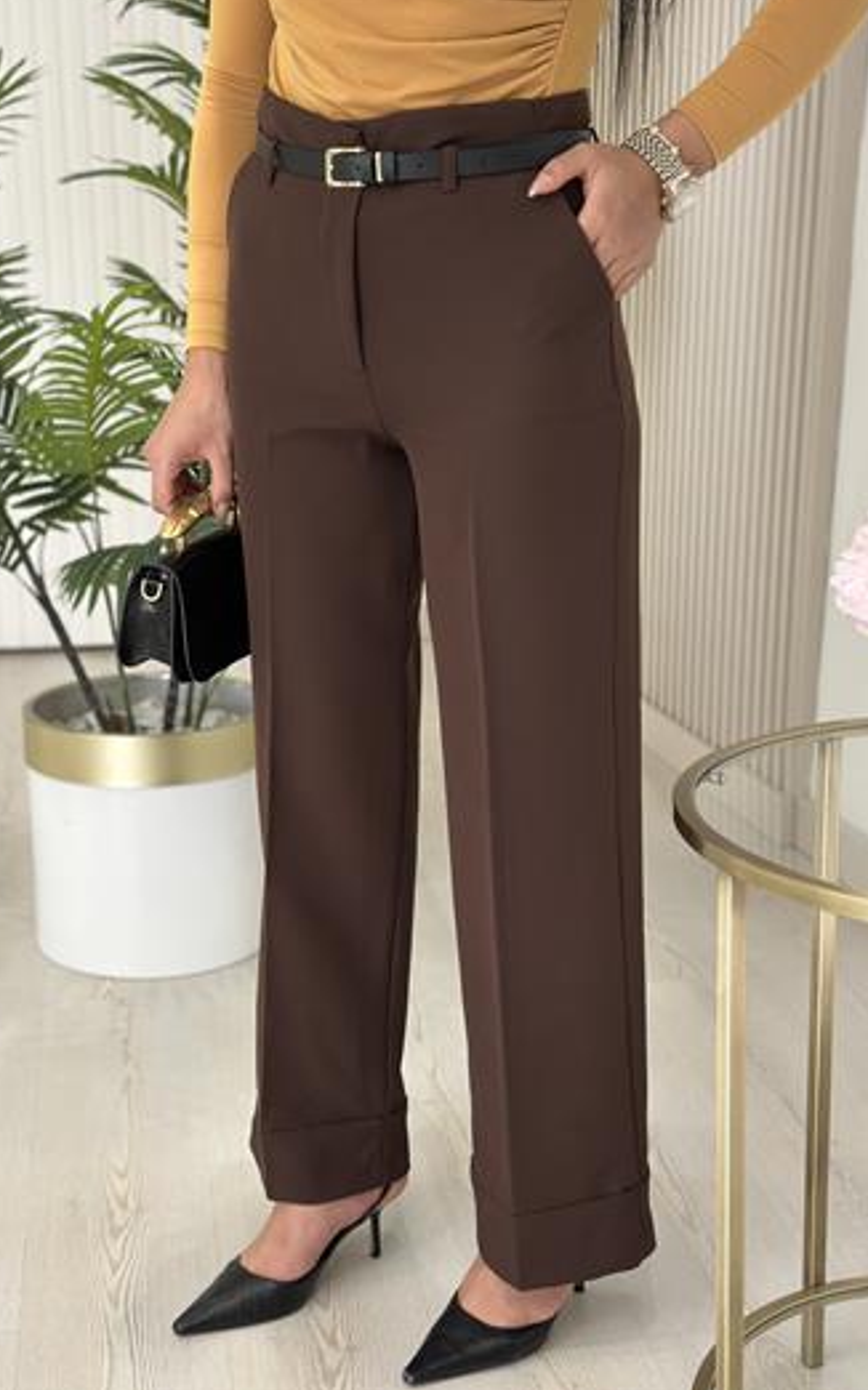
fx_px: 1969
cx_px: 405
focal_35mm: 52
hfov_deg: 24.9
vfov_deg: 38.9
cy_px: 691
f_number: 1.78
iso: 80
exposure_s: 1/222
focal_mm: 6.86
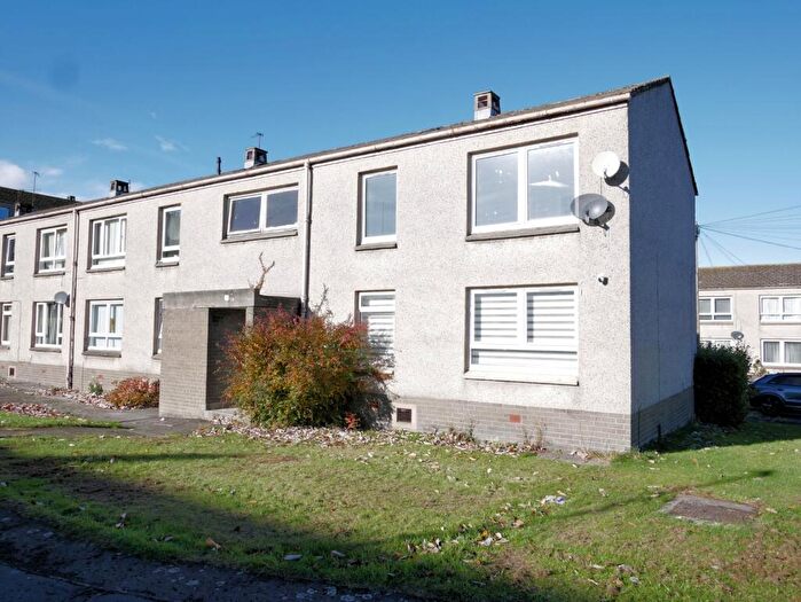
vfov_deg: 53.1
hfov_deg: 67.3
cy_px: 301
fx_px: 602
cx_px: 400
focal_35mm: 26
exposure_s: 1/320
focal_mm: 13
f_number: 6.3
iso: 200
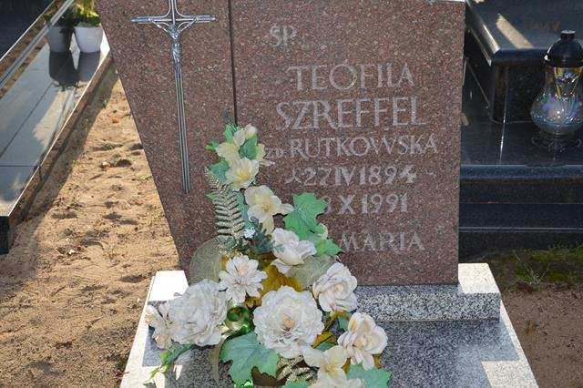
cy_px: 194
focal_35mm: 68
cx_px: 292
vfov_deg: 20.1
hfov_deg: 29.9
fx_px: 1093
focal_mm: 45
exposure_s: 1/200
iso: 100
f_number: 5.6
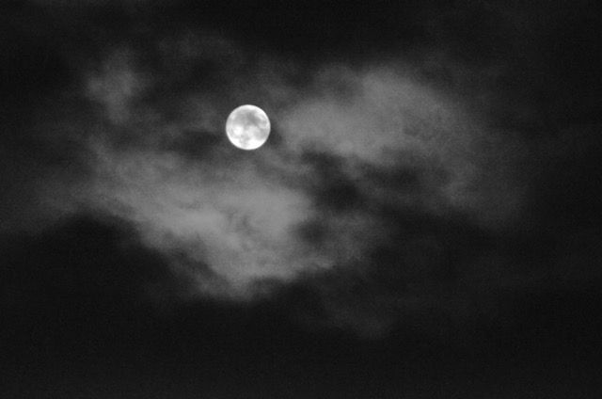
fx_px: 5007
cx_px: 301
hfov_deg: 6.9
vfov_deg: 4.6
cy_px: 200
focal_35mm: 300
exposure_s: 1/200
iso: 25600
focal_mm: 200
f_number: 5.6
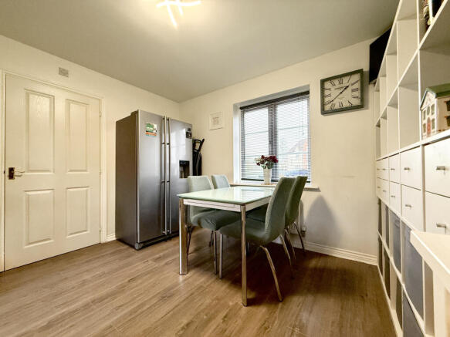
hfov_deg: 102.1
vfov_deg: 85.7
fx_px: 182
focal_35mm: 14
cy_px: 168
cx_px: 225
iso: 320
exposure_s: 1/99
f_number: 2.2
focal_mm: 2.22
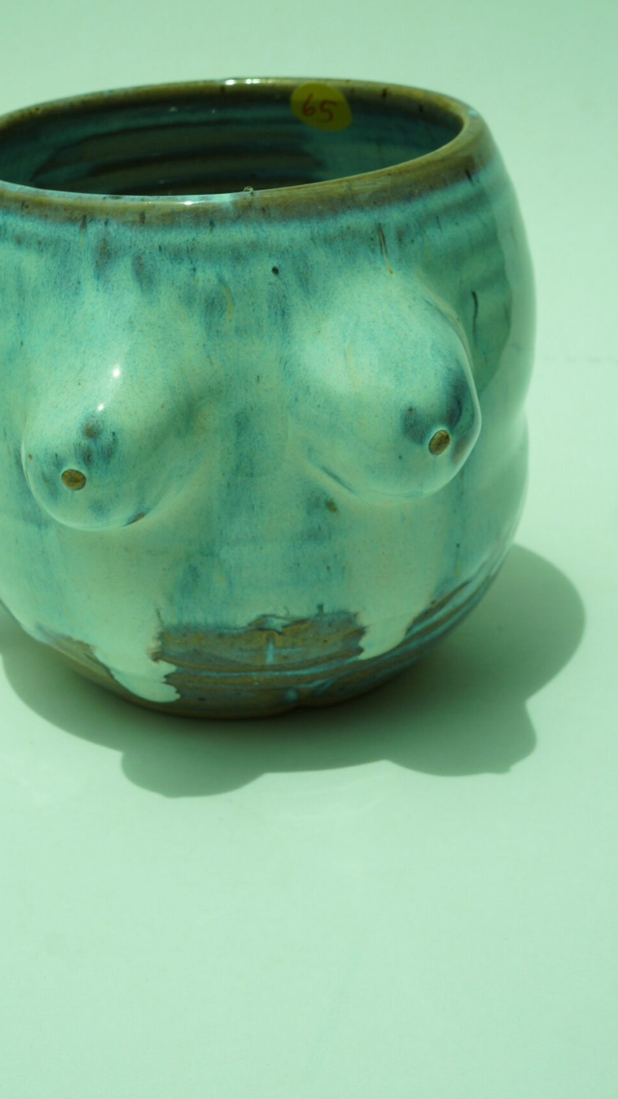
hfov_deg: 20.6
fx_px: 1690
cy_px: 436
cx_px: 170
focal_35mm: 58
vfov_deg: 35.9
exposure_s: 1/200
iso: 100
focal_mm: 25
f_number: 13
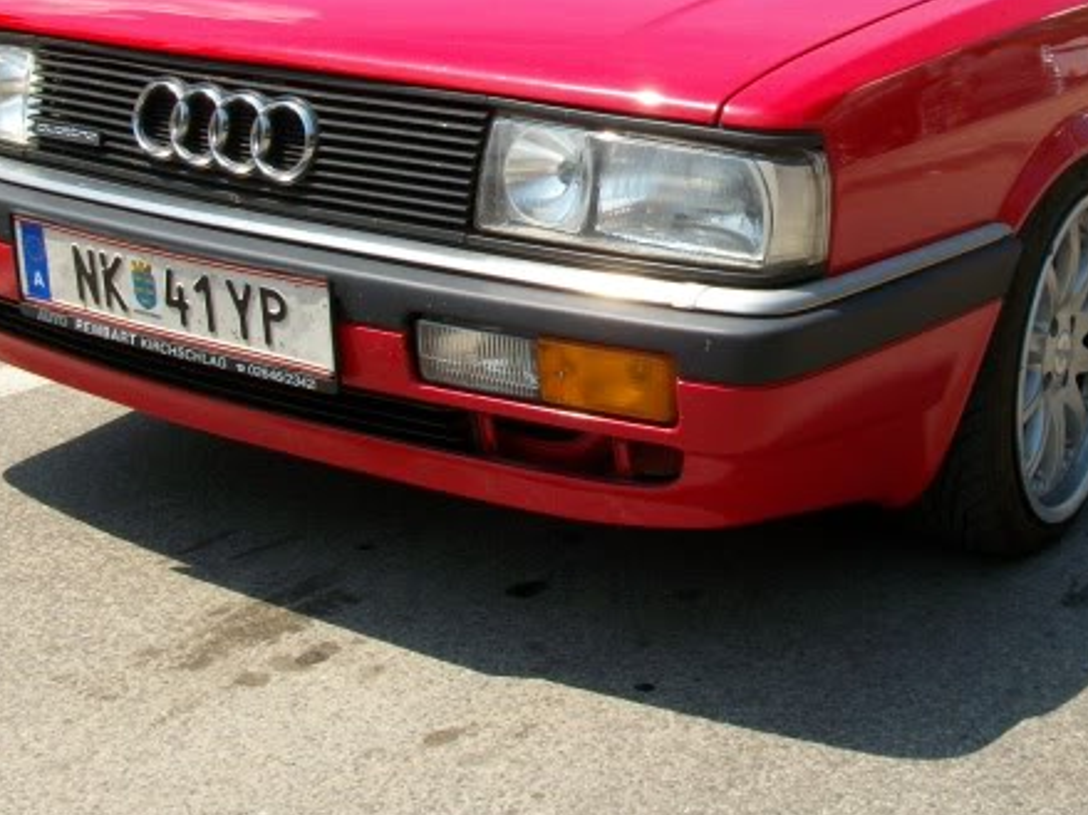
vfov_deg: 23.3
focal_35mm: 62
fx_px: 1948
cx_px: 724
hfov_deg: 31.0
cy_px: 163
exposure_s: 1/267
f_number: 5.5
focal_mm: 5.7
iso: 80
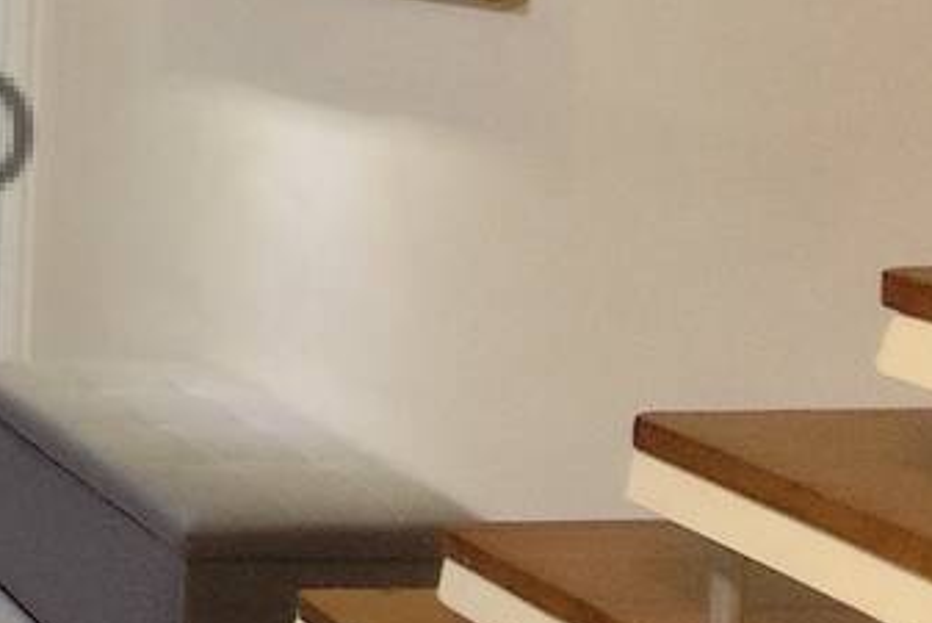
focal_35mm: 71
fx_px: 1839
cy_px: -33
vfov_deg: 18.6
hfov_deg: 19.7
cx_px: -808
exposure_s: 1/40
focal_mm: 1.65
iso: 320
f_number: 2.2
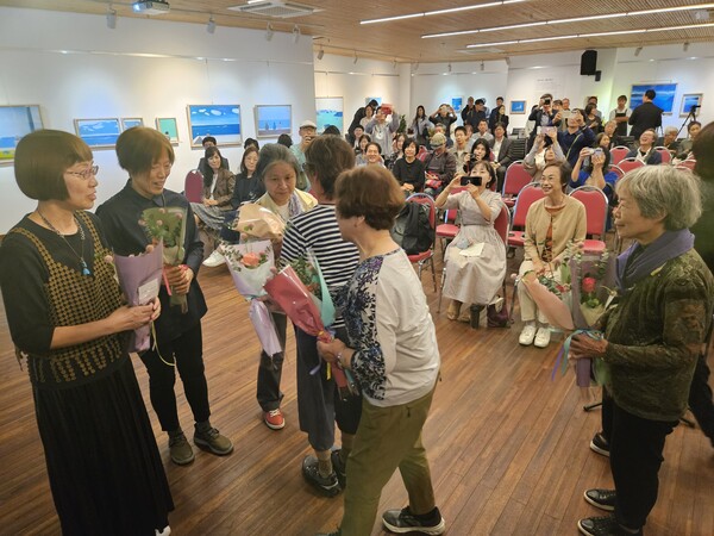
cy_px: 268
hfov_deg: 73.9
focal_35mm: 23
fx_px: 474
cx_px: 357
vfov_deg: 58.9
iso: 1000
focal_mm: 5.4
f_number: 1.8
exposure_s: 1/120
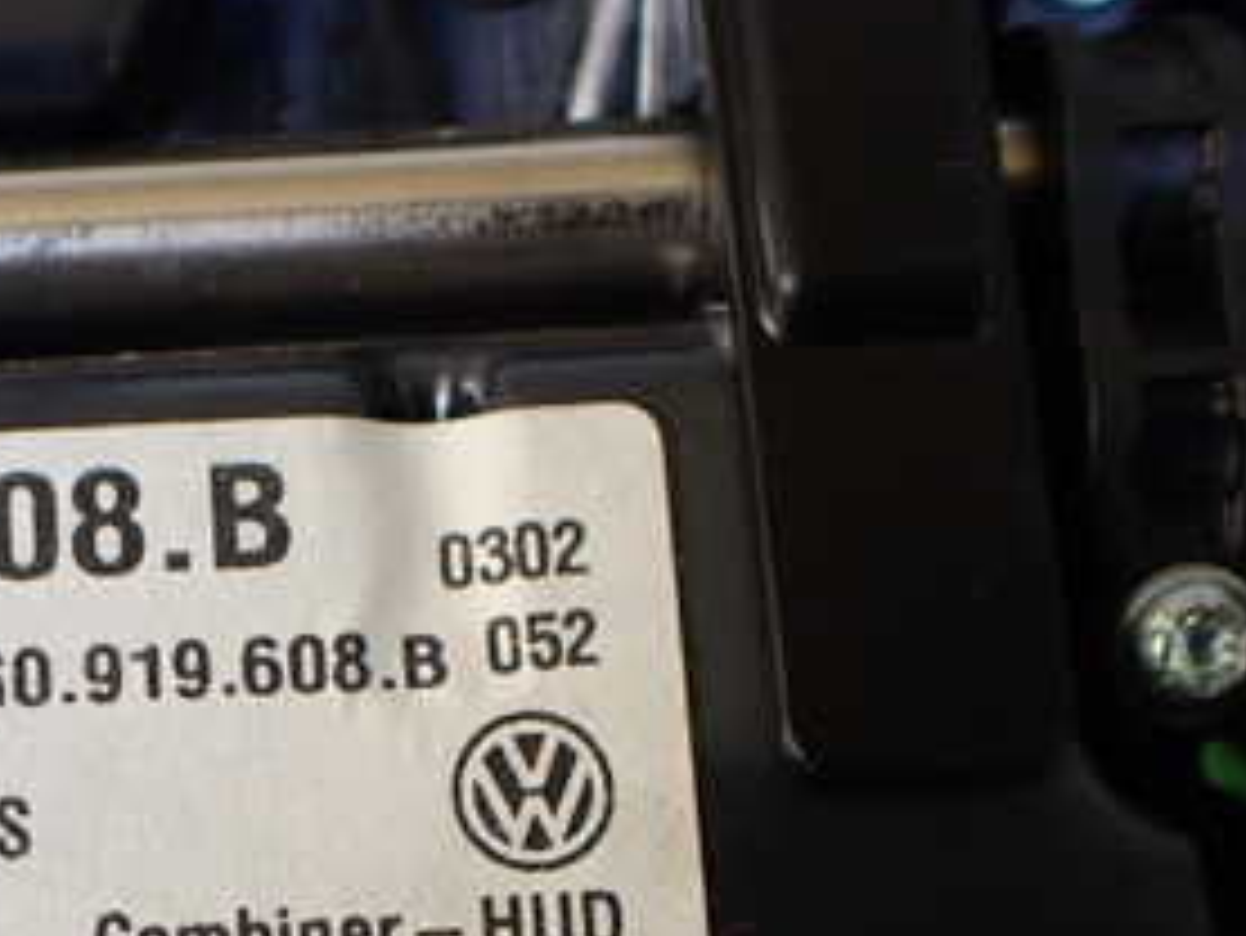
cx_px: 126
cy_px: 999
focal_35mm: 65
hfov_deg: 28.7
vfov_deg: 21.6
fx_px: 2341
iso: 200
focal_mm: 5.4
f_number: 2.3
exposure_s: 1/125
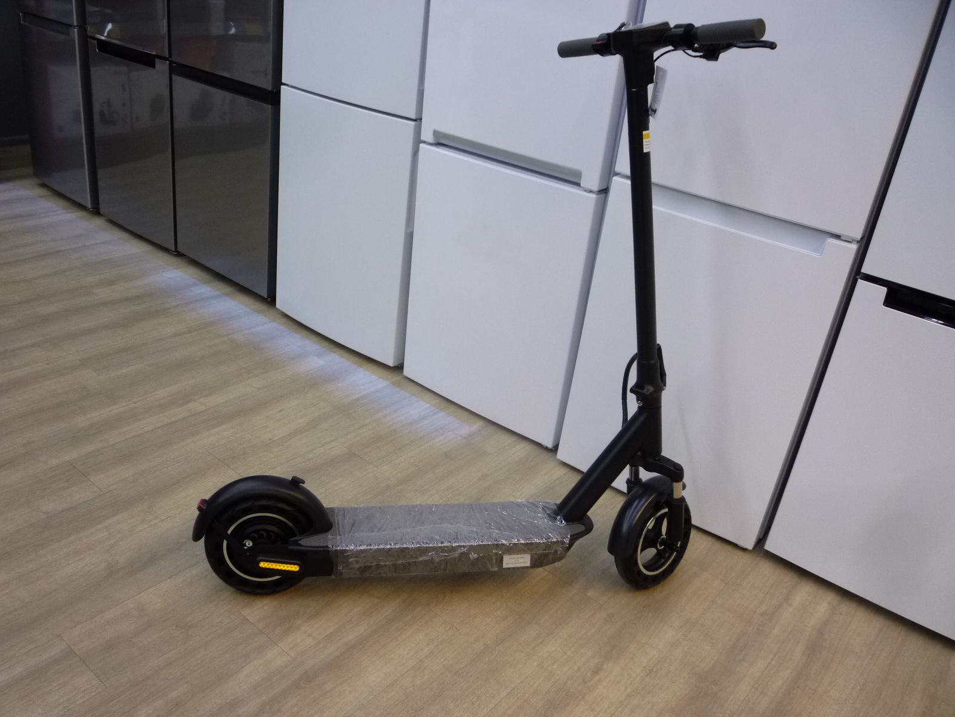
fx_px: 828
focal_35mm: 30
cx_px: 478
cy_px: 358
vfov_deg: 46.8
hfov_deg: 60.0
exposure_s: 1/30
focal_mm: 5.2
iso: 200
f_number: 3.3
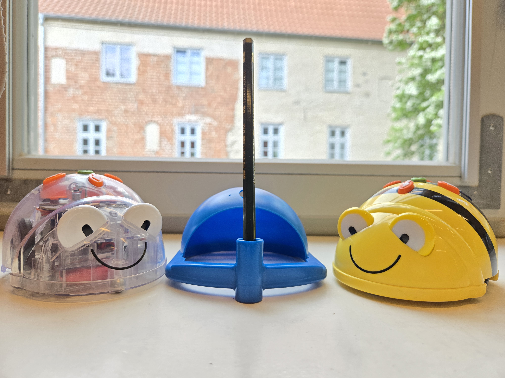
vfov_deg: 58.9
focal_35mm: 23
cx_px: 252
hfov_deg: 73.9
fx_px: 336
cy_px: 189
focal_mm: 5.4
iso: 160
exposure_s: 1/508
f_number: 1.8
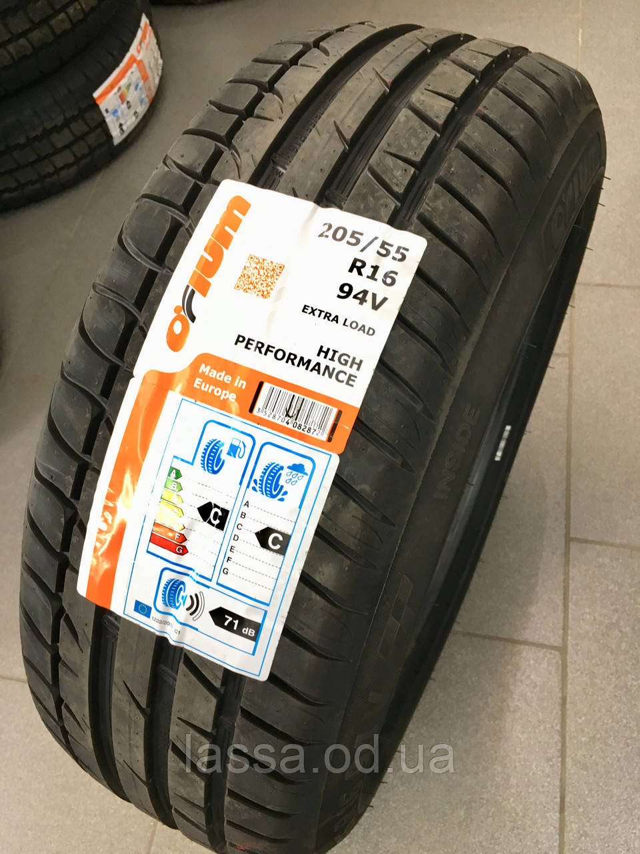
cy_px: 427
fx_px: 715
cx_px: 320
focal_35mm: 29
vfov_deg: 61.7
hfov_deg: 48.2
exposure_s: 1/33
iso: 100
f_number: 2.2
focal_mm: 4.15
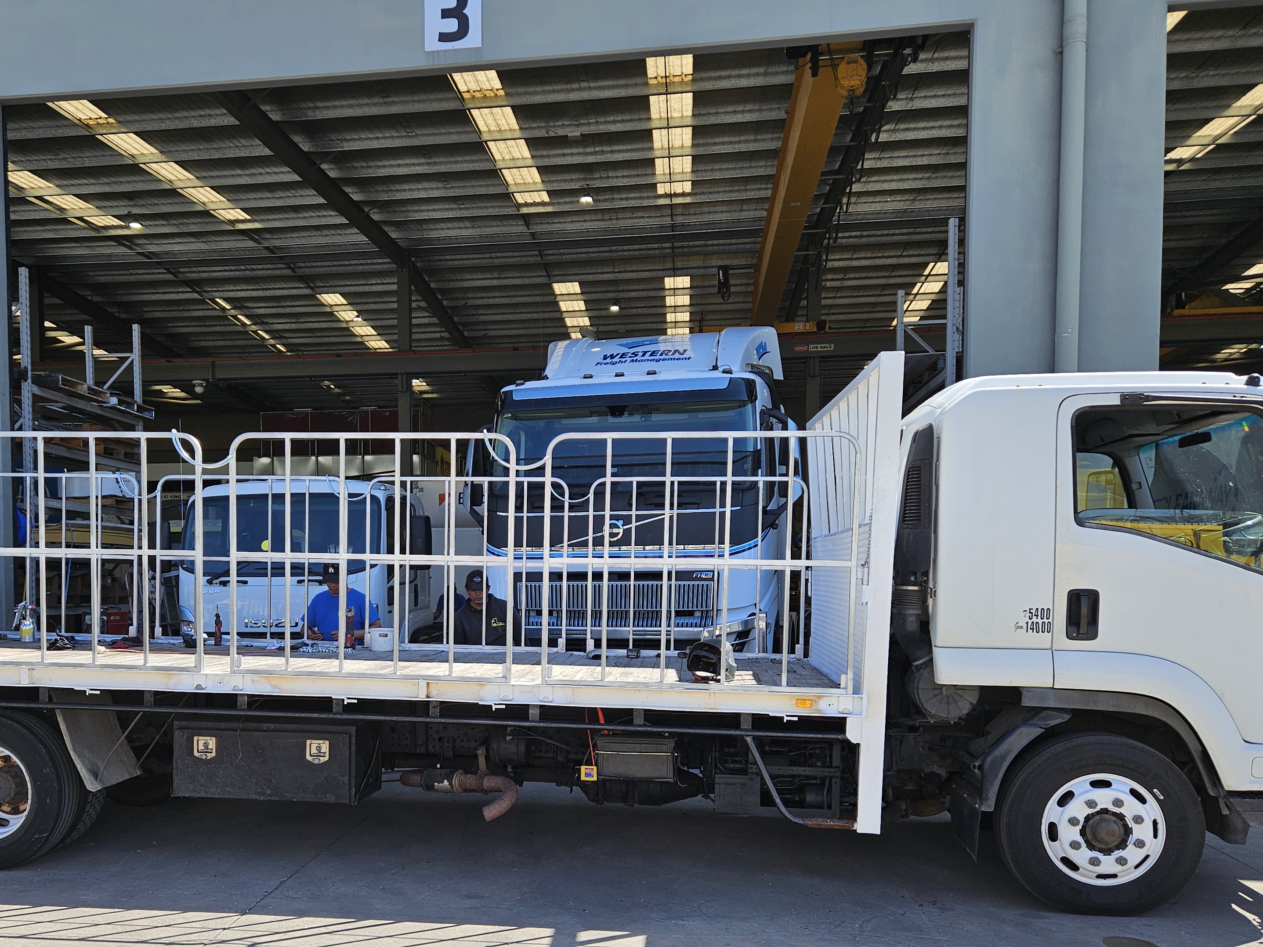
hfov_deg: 56.4
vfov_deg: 43.6
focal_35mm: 32
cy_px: 617
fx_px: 1168
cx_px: 505
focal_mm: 5.4
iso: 25
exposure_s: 1/897
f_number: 1.8
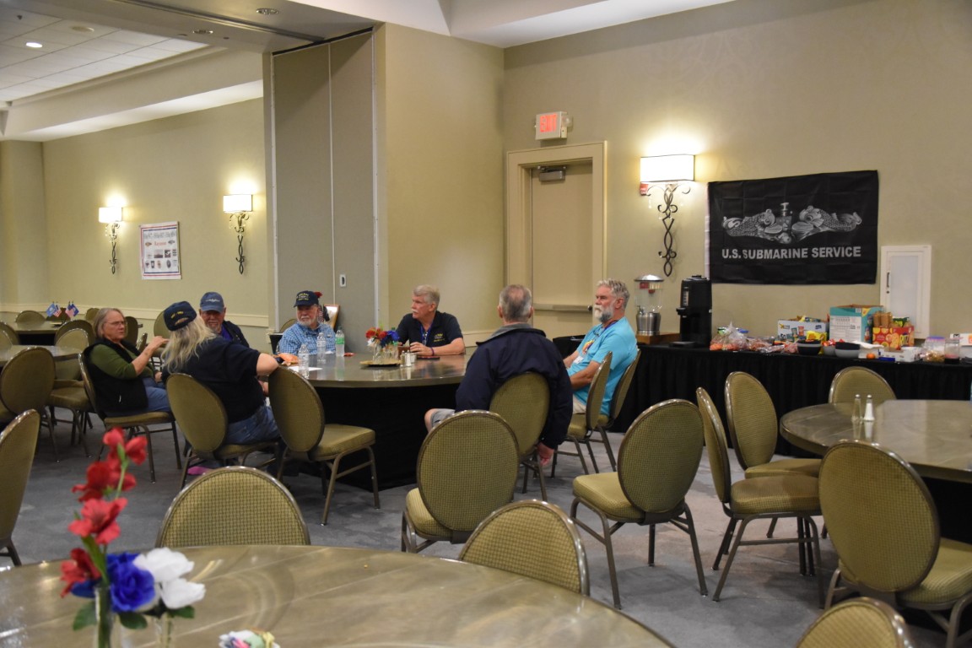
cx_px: 486
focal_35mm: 36
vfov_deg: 36.9
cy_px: 324
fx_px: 972
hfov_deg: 53.1
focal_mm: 24
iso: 3200
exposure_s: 1/60
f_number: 3.8
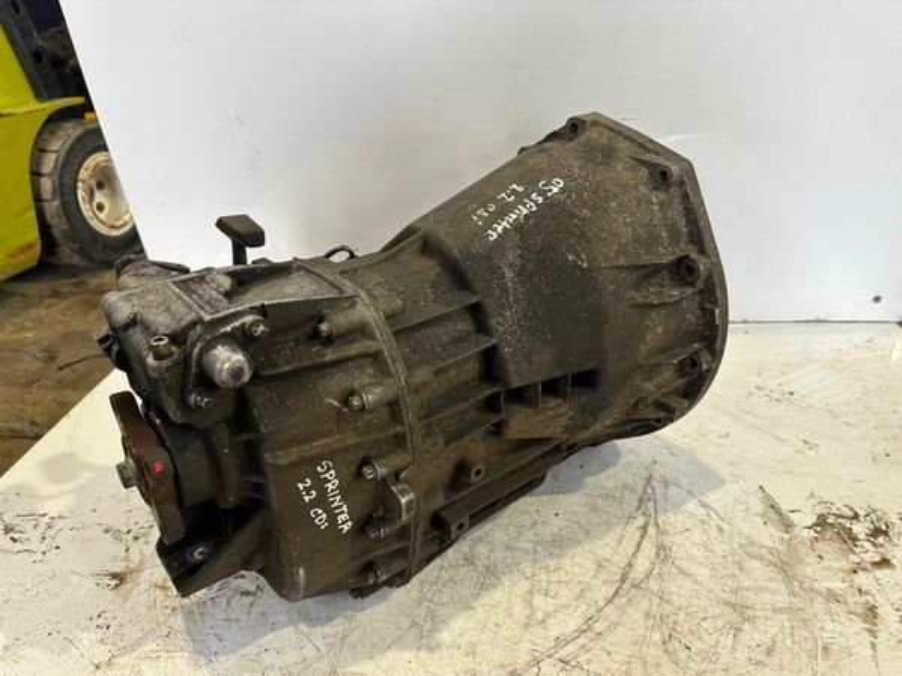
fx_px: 625
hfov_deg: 71.6
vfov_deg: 56.8
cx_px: 451
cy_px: 338
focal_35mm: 24
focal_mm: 6.86
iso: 125
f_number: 1.78
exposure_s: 1/50
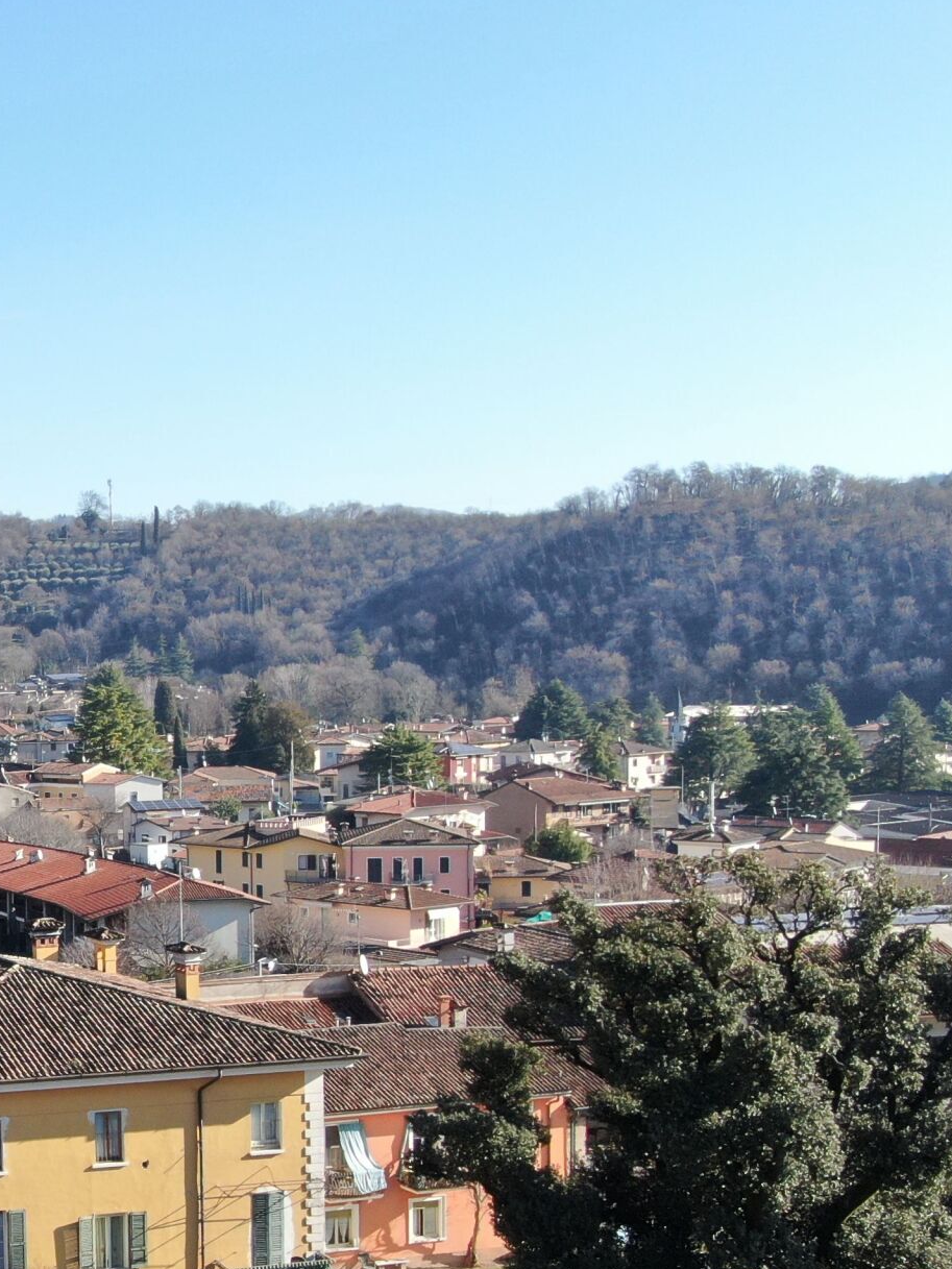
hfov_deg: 22.0
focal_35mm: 61
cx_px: -225
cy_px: 857
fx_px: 2236
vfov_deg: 31.4
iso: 100
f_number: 3
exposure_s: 1/500
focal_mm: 5.11
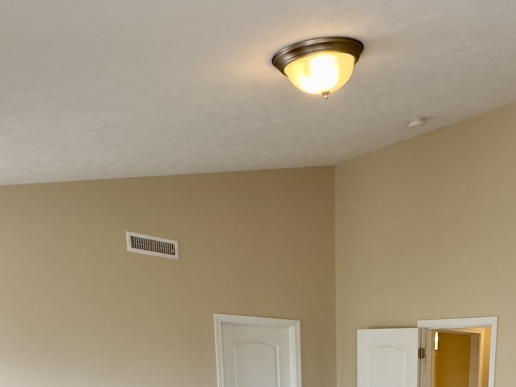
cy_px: 492
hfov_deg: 47.0
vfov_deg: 31.0
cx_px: 423
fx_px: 552
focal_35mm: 37
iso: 160
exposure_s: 1/120
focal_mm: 2.22
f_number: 2.2
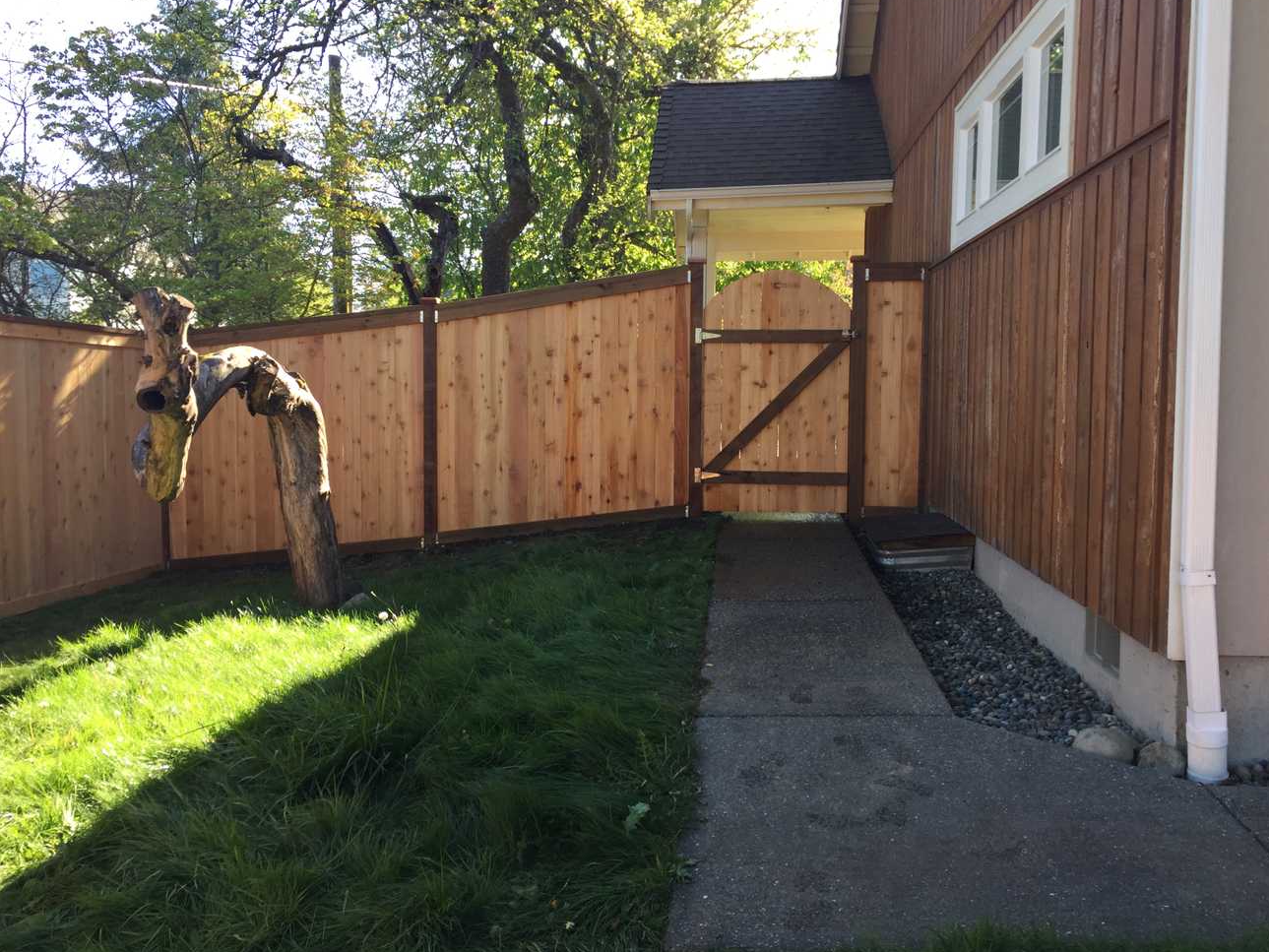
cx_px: 639
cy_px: 478
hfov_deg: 60.0
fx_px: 1100
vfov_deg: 46.8
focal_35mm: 30
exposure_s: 1/222
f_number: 2.2
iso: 32
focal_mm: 4.15
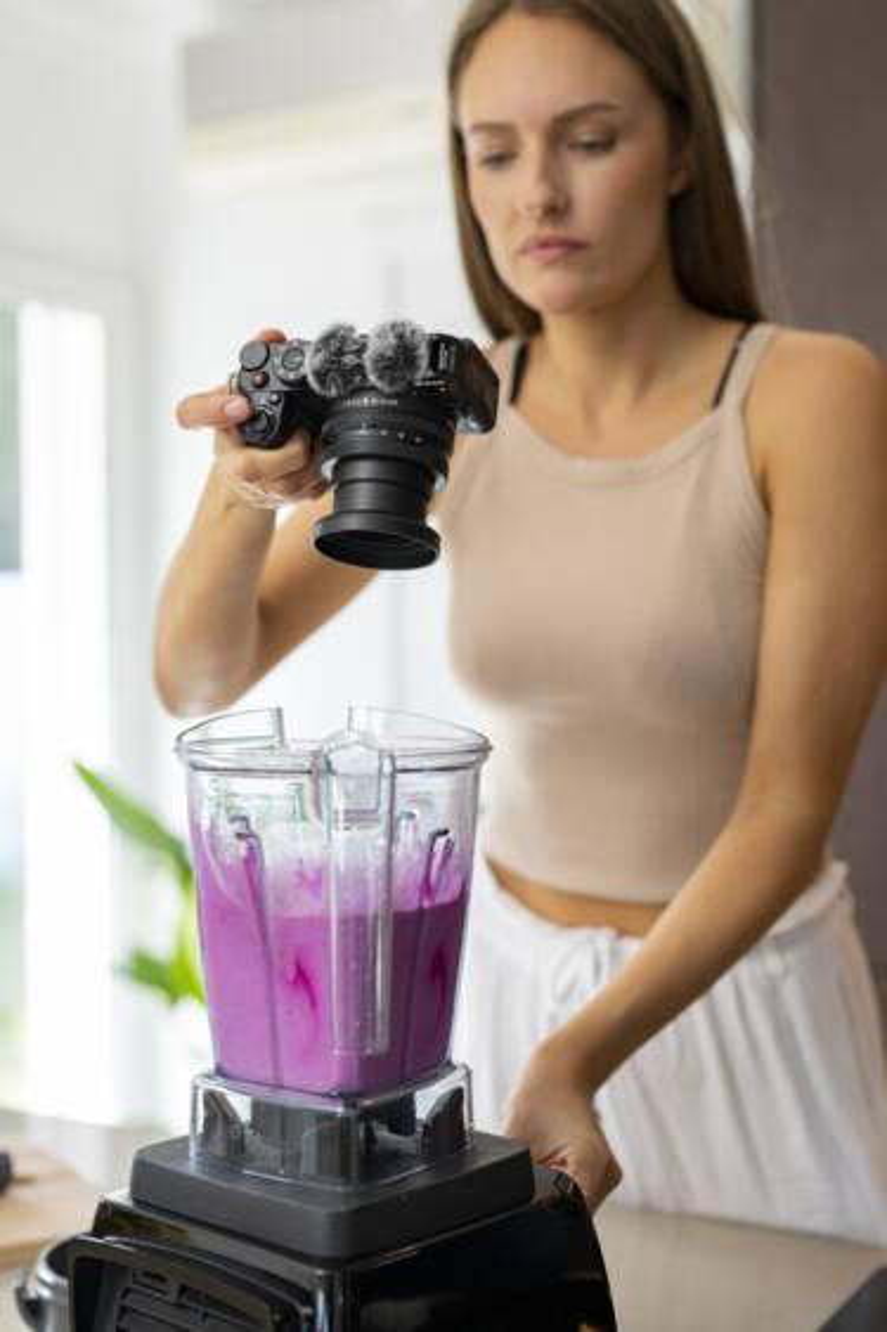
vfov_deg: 39.6
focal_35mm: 50
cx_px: 444
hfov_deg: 27.0
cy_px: 666
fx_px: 1849
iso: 1000
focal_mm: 50
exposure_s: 1/800
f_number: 2.8
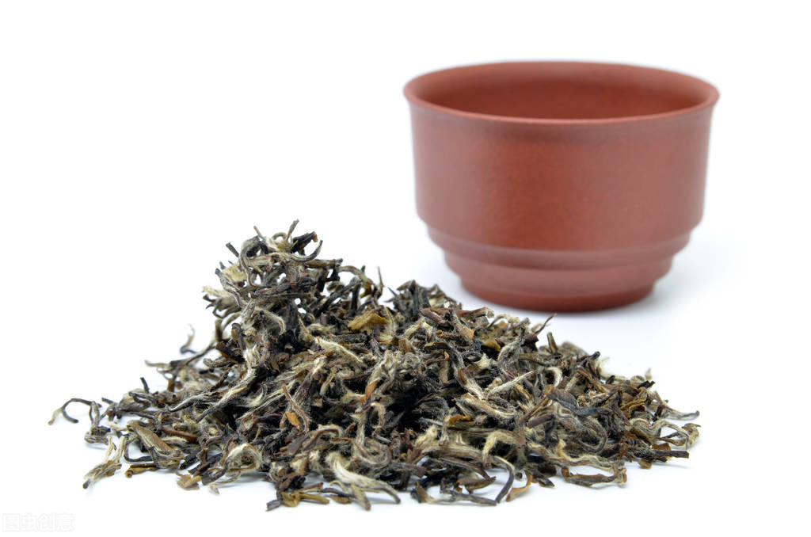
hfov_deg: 24.7
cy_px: 268
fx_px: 1854
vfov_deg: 16.5
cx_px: 406
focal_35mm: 82
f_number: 13
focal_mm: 55
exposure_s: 1/5
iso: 100
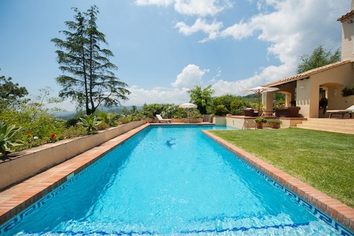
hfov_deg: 104.3
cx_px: 177
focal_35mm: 14
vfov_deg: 81.2
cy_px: 118
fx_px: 138
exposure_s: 1/2500
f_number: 4
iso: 200
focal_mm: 14
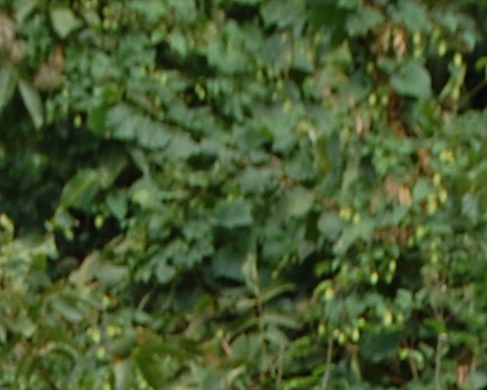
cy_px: 1294
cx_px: 392
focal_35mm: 326
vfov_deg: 4.5
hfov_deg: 5.9
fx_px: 4702
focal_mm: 38
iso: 200
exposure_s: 1/250
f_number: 8
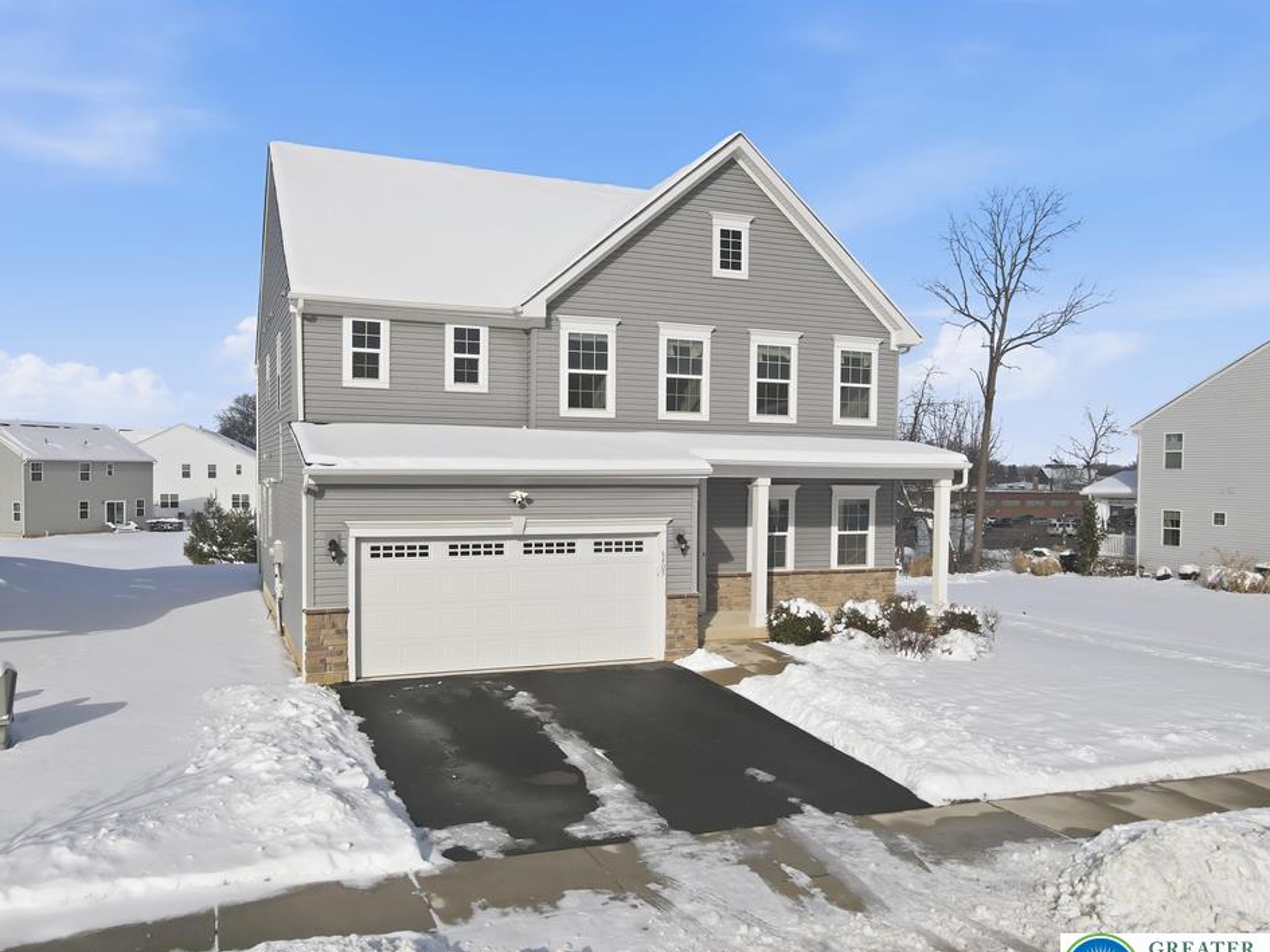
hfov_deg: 67.3
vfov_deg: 53.0
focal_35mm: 26
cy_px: 508
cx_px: 646
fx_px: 954
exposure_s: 1/2000
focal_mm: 4.5
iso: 100
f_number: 2.8
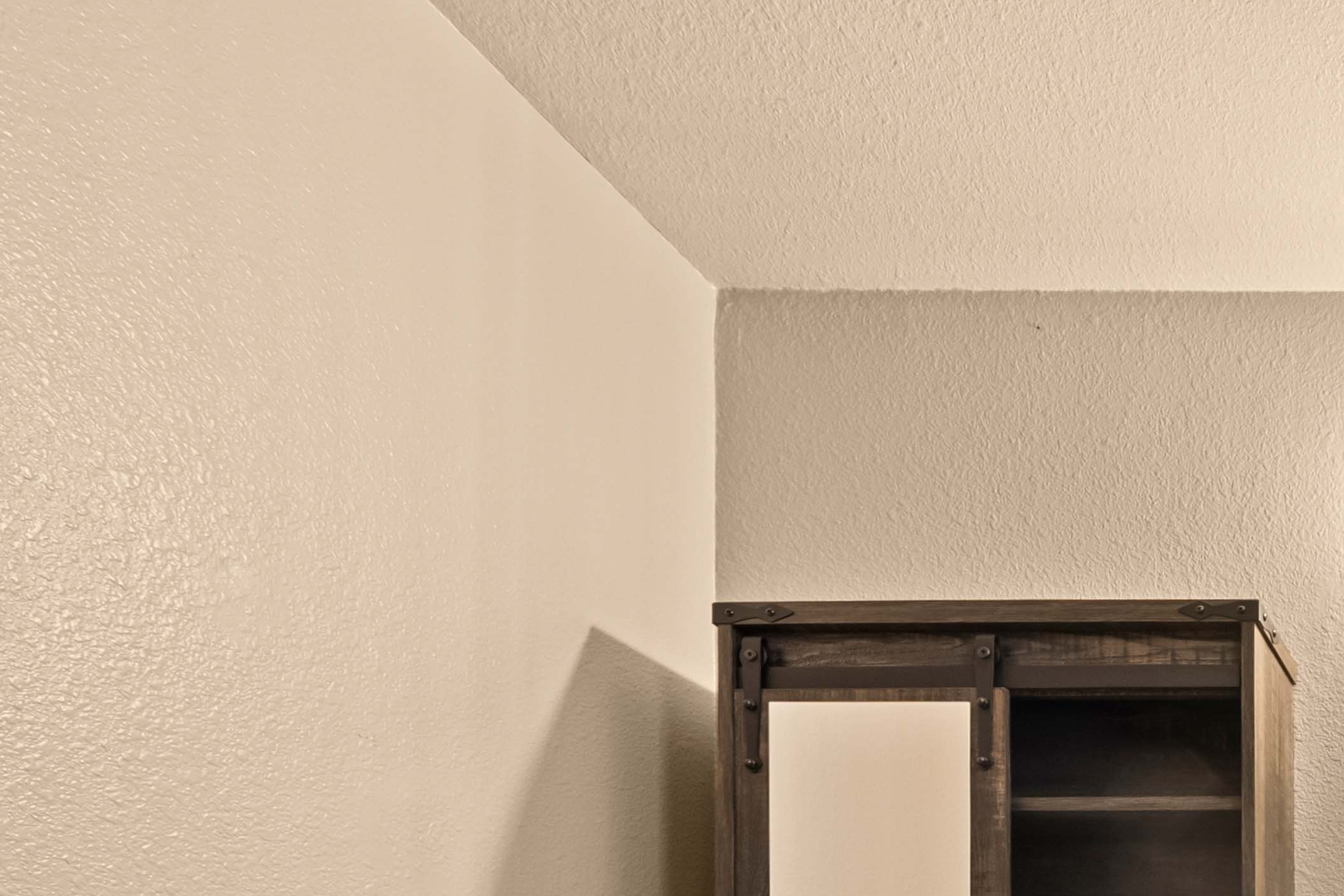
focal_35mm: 34
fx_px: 1269
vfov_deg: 30.2
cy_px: 1186
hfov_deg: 40.3
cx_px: 1595
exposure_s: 1/3
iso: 1000
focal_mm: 12
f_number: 7.1
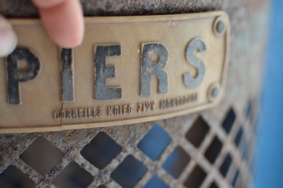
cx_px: 142
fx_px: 413
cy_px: 94
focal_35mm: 52
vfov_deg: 25.8
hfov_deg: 37.9
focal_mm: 35
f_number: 2
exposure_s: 1/60
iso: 400
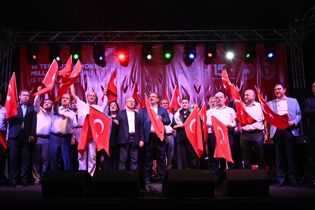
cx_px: 158
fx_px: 315
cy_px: 105
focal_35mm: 36
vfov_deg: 36.8
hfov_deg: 53.1
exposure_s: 1/200
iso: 2500
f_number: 8
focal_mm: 24
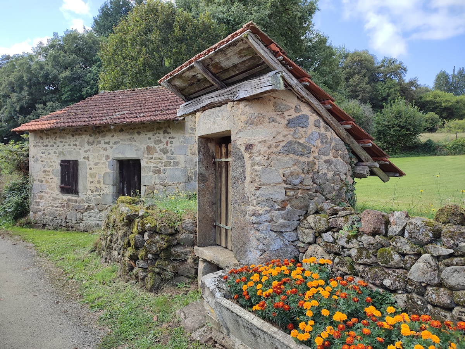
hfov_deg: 71.6
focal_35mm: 24
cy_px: 174
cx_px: 232
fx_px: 322
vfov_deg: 56.8
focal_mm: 5.89
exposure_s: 1/350
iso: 50
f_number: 1.89
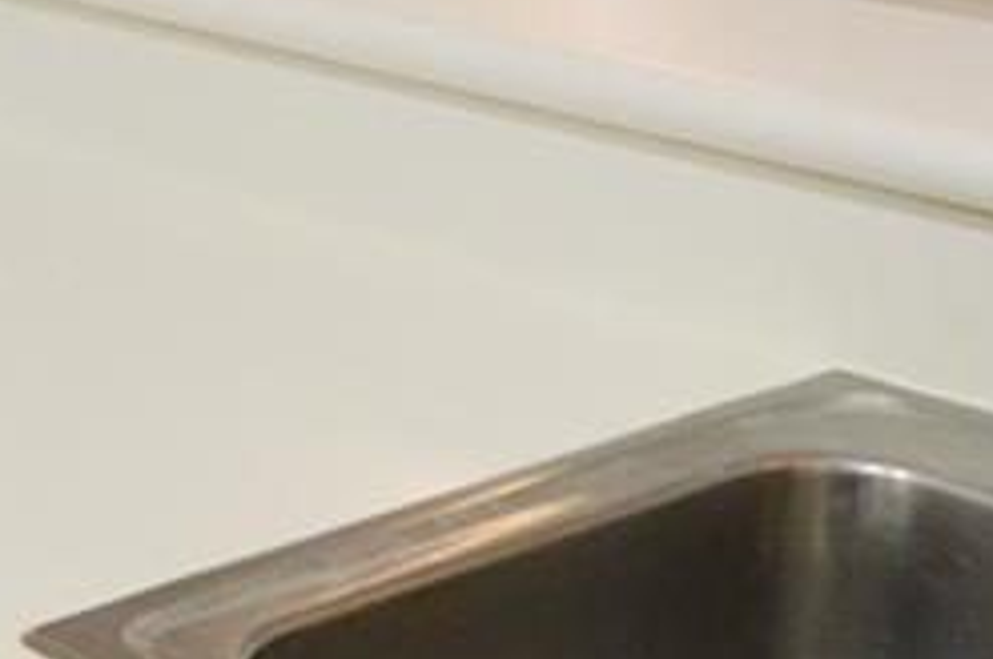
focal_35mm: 97
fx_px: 2672
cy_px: -372
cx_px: -338
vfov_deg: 13.2
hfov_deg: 19.3
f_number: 4
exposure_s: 1/60
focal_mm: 10
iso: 720
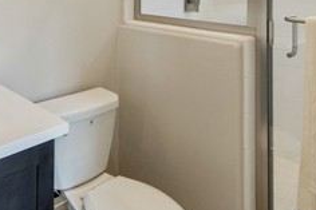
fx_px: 333
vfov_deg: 30.6
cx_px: 88
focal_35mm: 38
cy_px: -31
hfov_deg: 49.2
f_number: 3.2
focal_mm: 14
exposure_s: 1/250
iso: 400
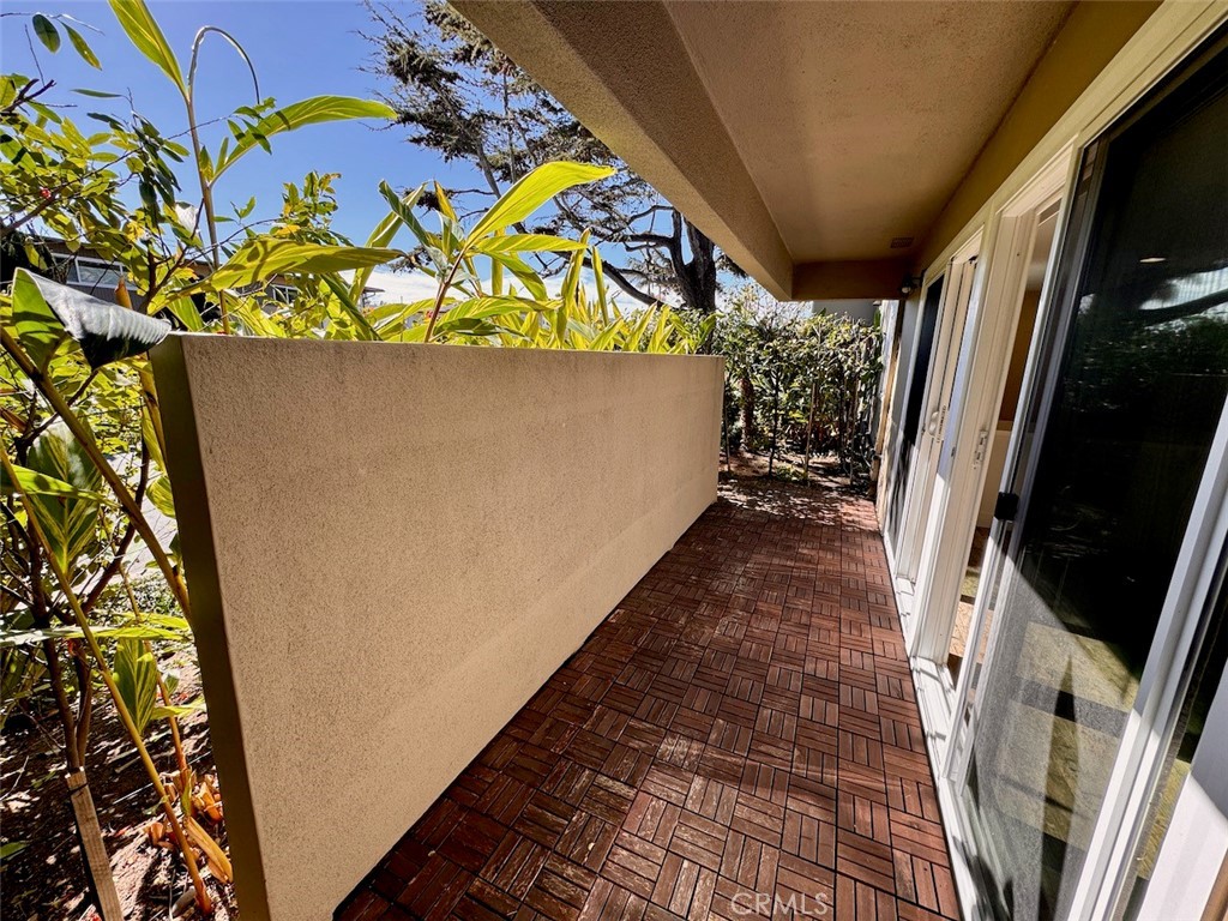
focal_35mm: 14
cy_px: 460
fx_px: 497
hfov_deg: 102.1
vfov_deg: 85.7
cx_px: 614
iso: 40
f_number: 2.2
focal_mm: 2.22
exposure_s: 1/328
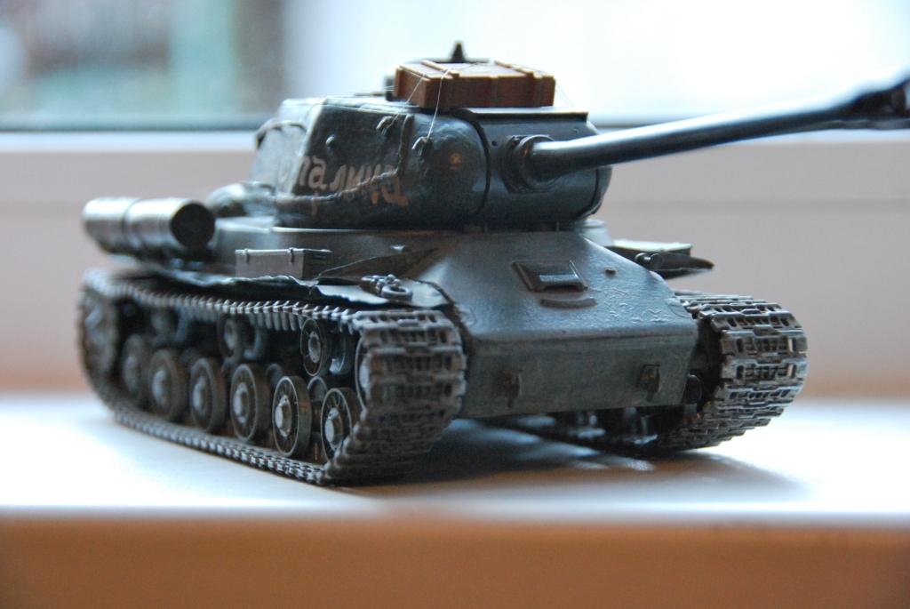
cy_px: 304
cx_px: 455
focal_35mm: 120
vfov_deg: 11.4
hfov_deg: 17.0
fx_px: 3036
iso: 1400
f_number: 5.3
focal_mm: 80
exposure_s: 1/125
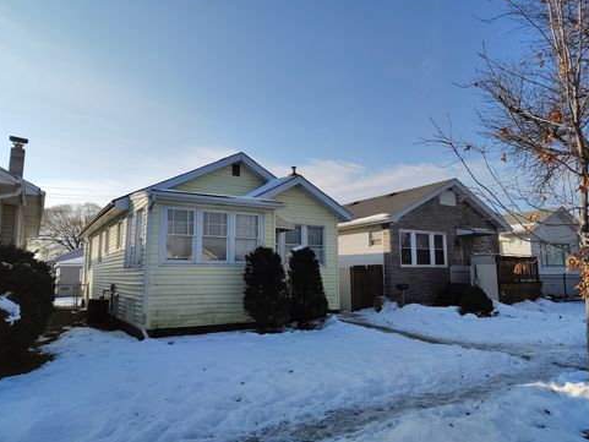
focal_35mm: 25
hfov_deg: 69.4
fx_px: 425
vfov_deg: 54.9
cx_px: 298
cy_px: 221
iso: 100
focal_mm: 5.56
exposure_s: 1/1653
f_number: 1.8
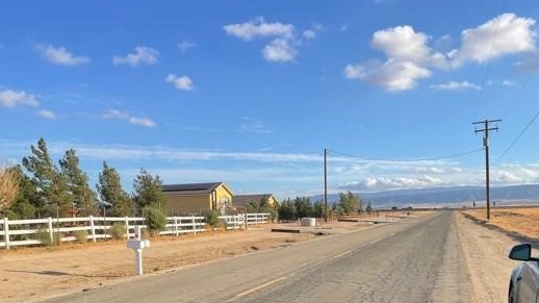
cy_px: 241
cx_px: 260
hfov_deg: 56.6
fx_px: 500
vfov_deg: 32.8
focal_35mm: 35
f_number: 1.6
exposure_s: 1/3125
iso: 32
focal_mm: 4.2
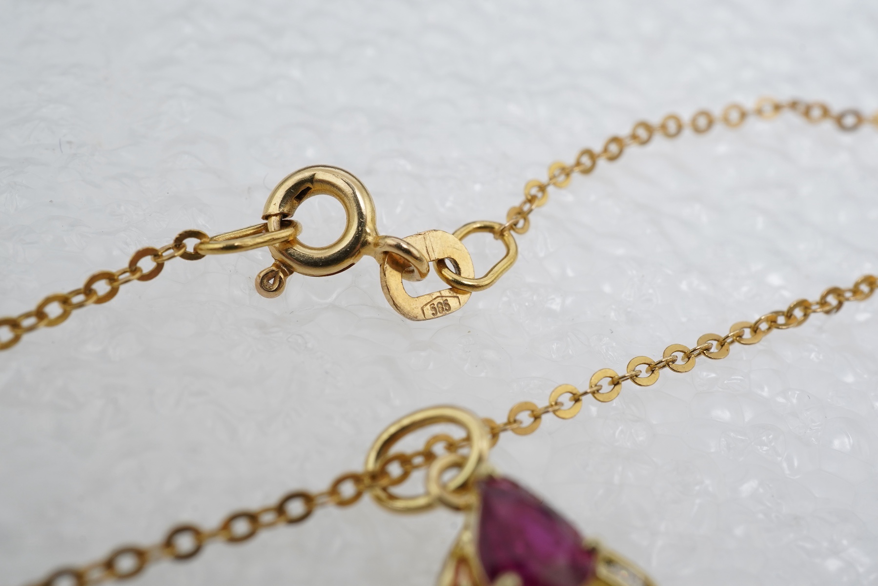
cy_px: 293
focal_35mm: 45
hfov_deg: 43.6
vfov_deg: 29.9
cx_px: 439
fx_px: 1098
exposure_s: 1/125
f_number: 22
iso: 640
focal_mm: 30
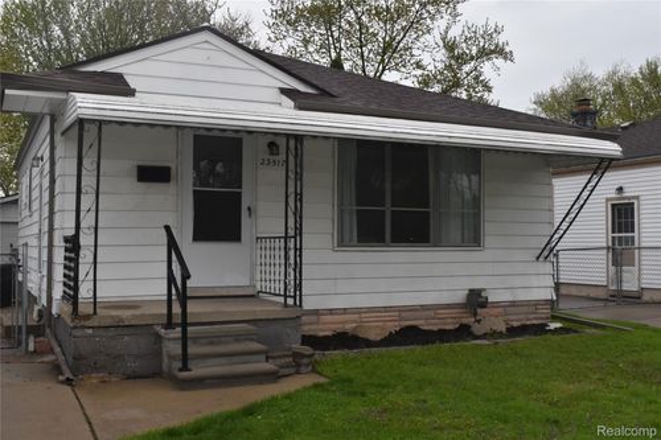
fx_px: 716
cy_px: 220
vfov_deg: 34.2
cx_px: 330
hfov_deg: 49.6
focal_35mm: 39
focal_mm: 26
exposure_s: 1/200
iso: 800
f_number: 18
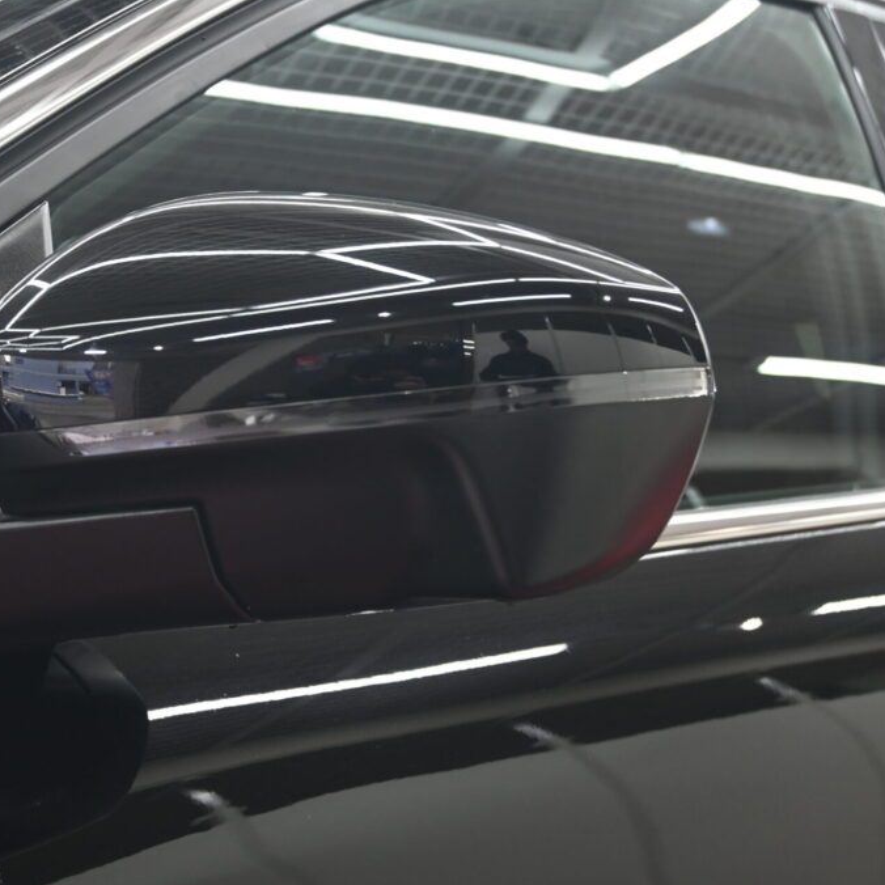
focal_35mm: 68
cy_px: 443
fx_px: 1957
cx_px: 240
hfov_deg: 25.2
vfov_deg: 25.5
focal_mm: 35
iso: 500
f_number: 5.3
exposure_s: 1/80
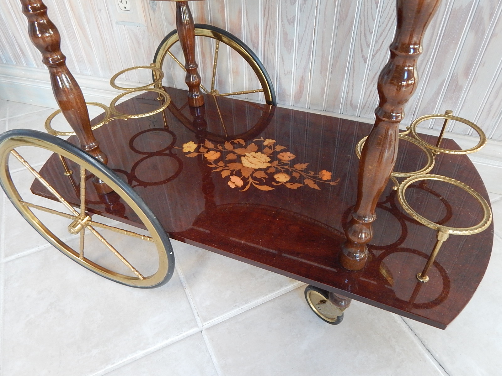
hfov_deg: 69.4
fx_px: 363
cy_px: 188
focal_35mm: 25
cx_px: 251
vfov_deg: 54.9
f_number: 3.1
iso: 400
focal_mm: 4.5
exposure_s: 1/13
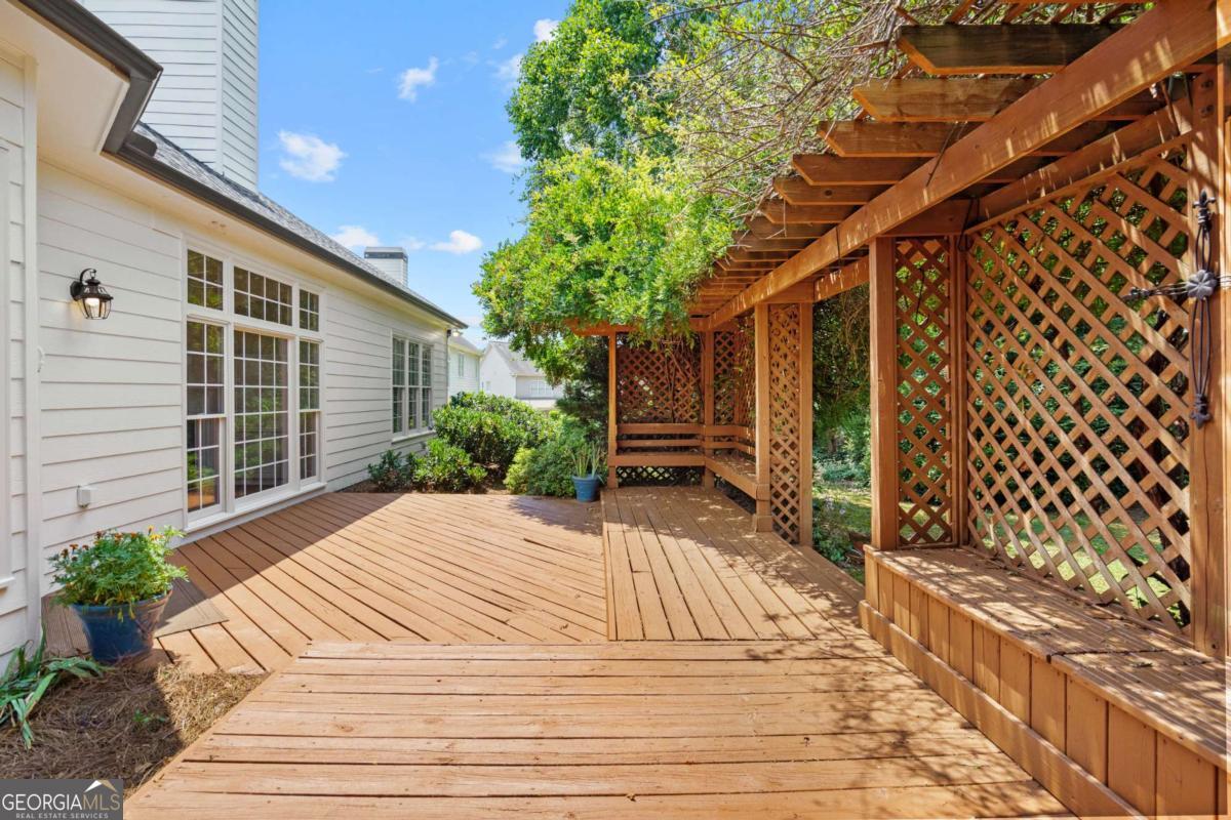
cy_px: 410
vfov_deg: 73.7
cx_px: 616
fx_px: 547
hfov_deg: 96.7
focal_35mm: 16
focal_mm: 16
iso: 1250
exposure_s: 1/500
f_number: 6.3
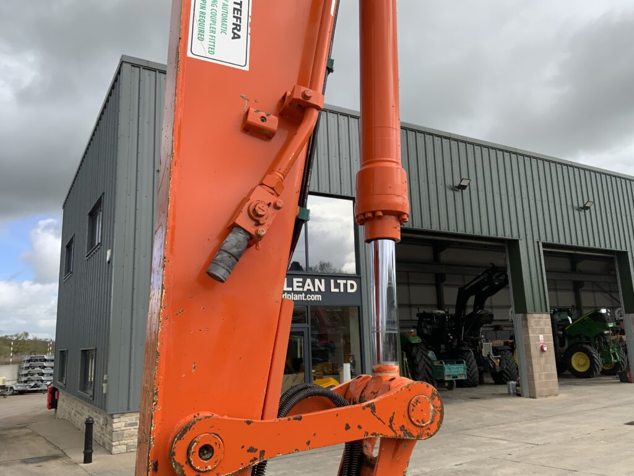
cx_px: 317
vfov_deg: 48.2
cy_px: 238
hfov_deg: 61.7
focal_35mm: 29
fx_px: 531
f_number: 1.8
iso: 16
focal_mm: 3
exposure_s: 1/1076
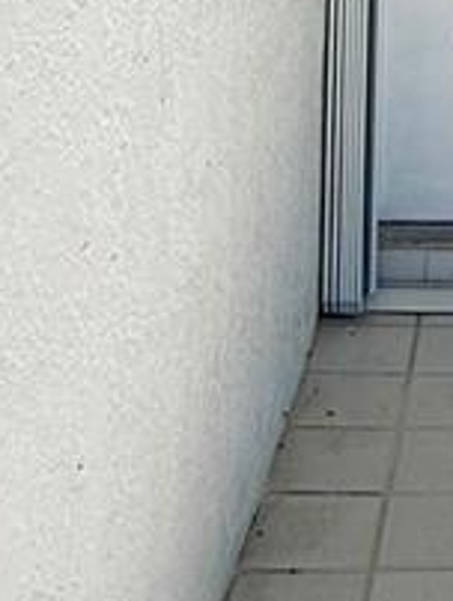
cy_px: -259
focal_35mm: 83
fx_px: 1445
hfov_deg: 16.5
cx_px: 638
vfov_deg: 20.6
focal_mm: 2.22
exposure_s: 1/726
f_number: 2.2
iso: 50
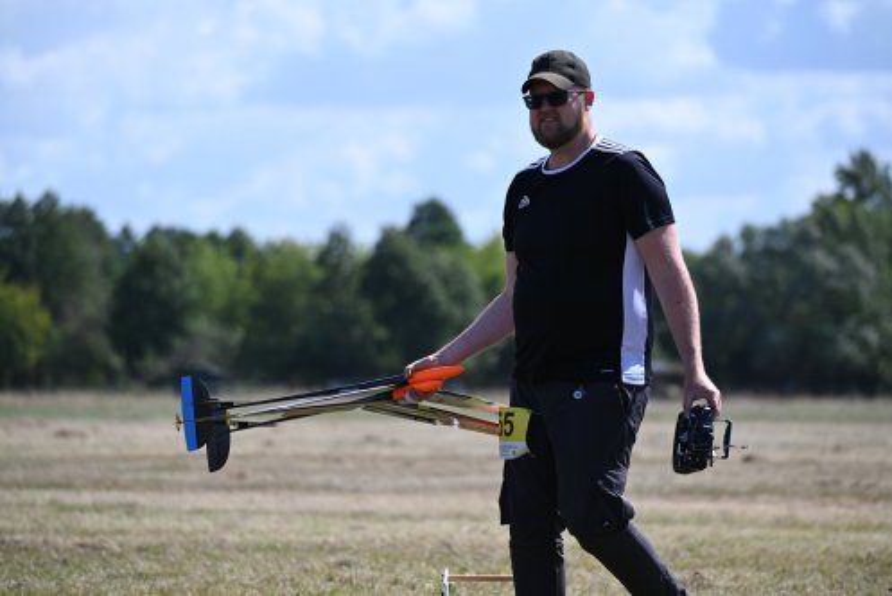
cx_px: 446
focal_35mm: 250
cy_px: 298
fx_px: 6198
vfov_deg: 5.5
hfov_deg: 8.2
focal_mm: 250
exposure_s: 1/1600
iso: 320
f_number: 6
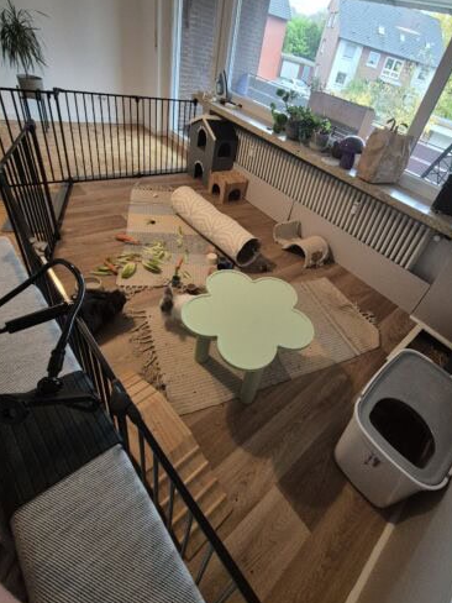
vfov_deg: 93.9
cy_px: 259
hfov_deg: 77.1
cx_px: 273
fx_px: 279
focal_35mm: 16
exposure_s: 1/50
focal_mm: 2.2
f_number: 2.2
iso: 800
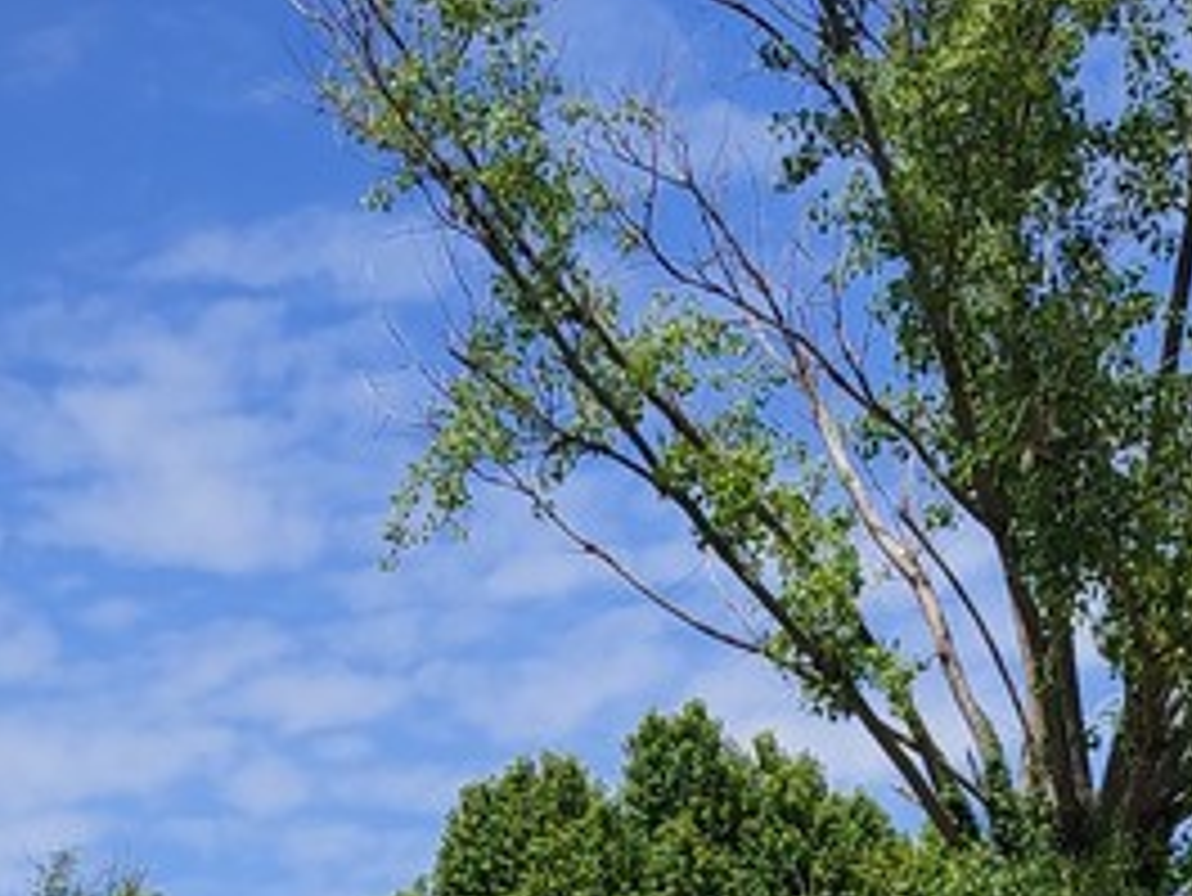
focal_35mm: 116
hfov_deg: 16.9
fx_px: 3996
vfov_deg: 11.4
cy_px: 1869
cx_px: 783
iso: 50
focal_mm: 5.89
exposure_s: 1/914
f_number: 1.89
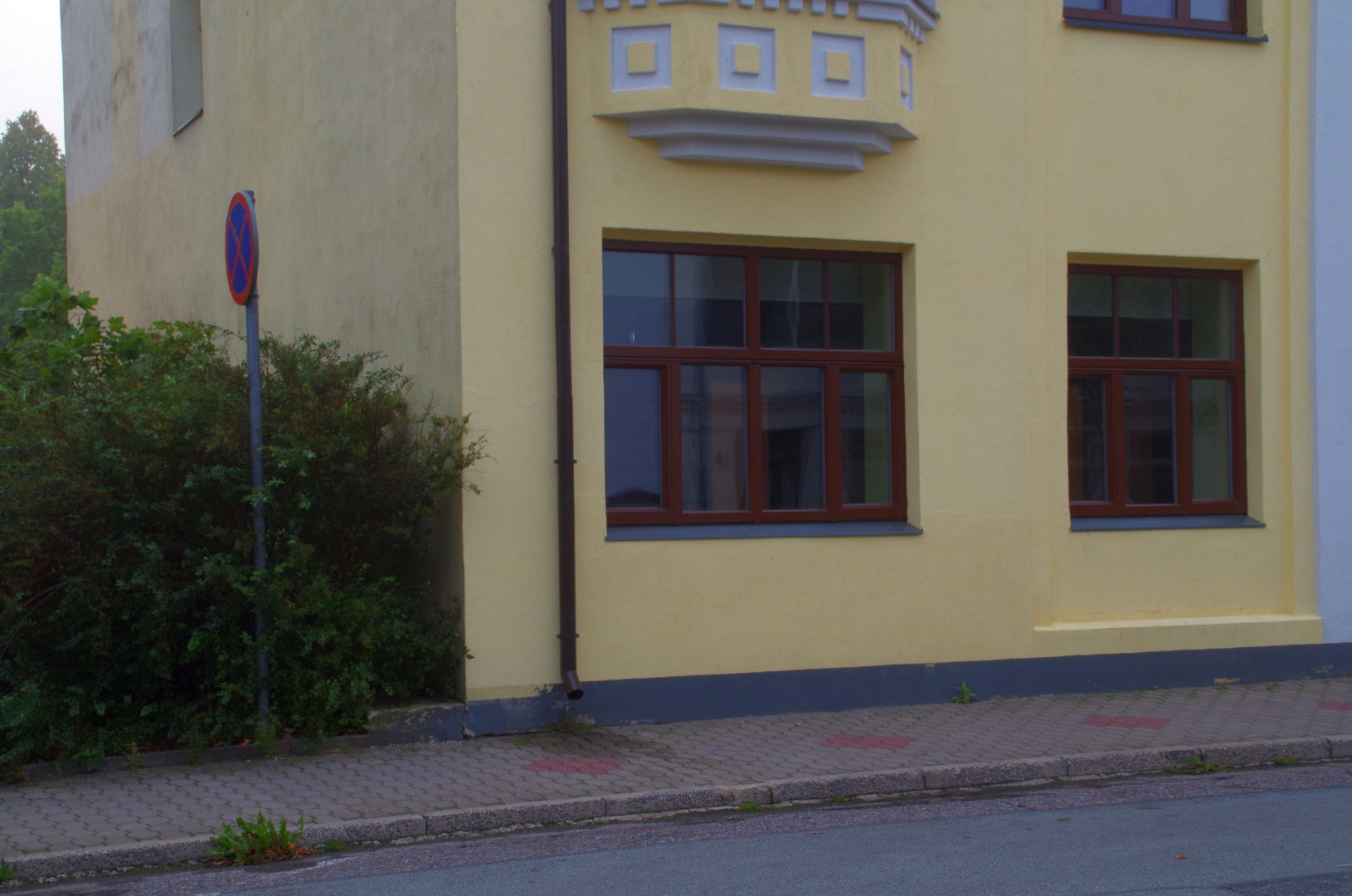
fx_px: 2249
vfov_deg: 22.5
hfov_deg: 33.5
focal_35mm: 60
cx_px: 676
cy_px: 448
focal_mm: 40
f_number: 11
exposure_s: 1/80
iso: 250
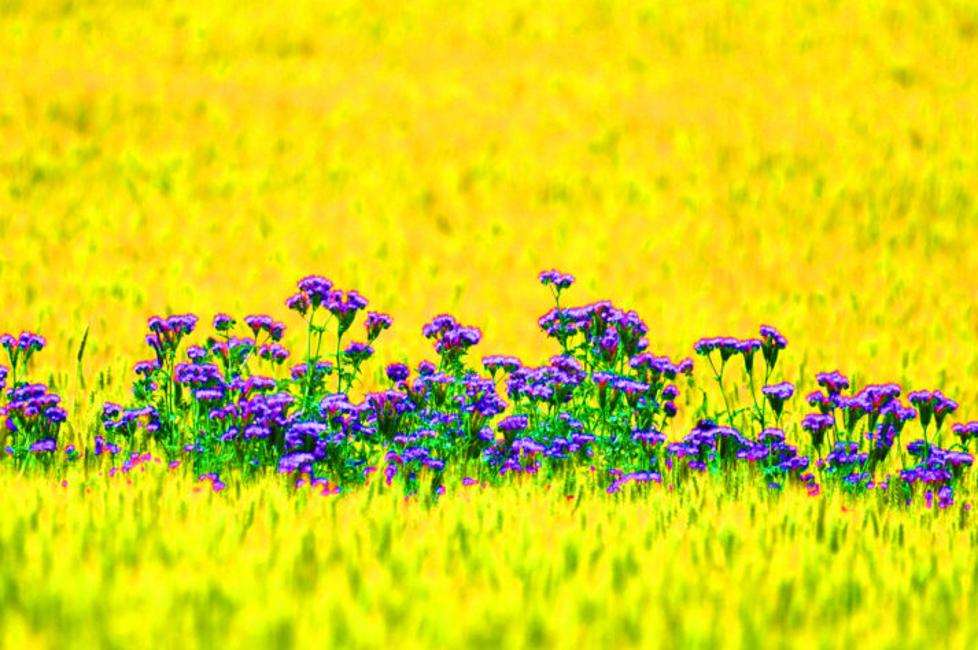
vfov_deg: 1.9
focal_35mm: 718
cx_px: 384
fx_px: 19487
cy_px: 339
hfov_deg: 2.9
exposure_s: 1/500
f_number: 6.3
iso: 100
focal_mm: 500
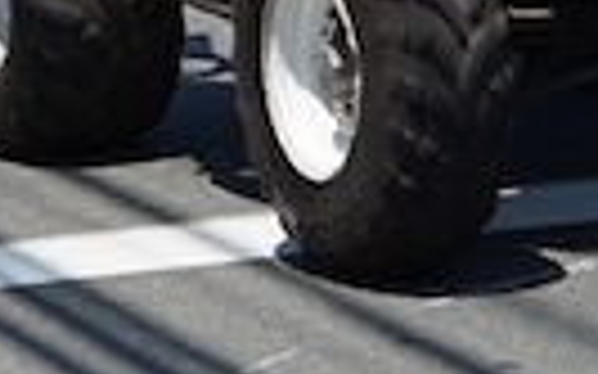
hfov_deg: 5.3
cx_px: 351
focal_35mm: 399
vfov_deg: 3.2
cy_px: -606
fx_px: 6500
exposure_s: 1/640
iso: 125
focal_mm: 52
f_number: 6.3
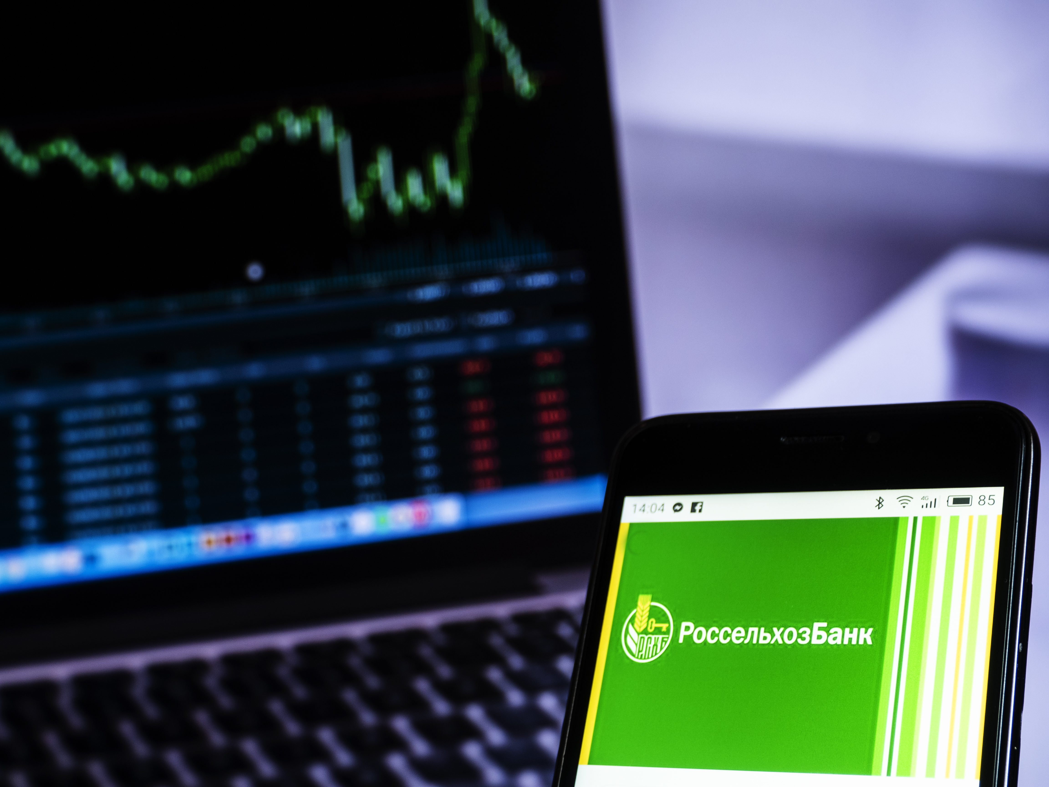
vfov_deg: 22.3
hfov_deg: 29.4
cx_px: 524
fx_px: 2000
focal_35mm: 66
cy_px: 394
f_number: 5.6
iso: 250
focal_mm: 33
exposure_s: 1/6
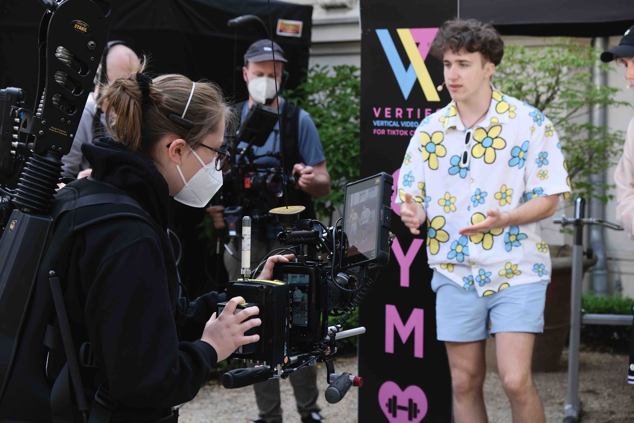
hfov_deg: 24.5
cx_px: 317
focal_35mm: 83
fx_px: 1462
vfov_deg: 16.5
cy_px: 212
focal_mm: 55
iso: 320
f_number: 5.6
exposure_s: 1/120
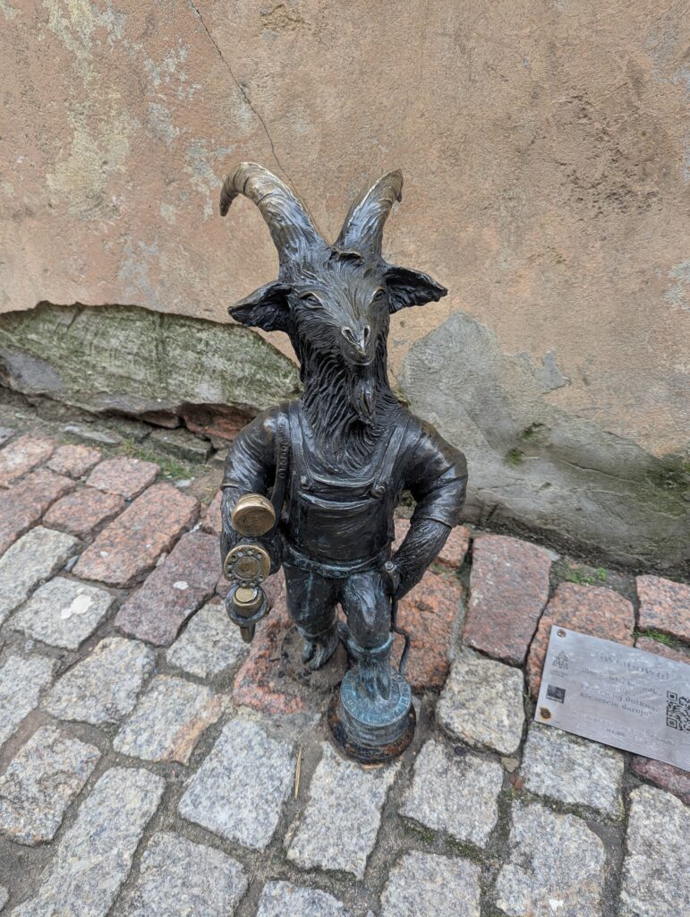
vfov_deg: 71.5
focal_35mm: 24
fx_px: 636
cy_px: 458
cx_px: 345
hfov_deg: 56.9
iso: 60
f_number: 1.85
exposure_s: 1/38.6
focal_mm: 6.81
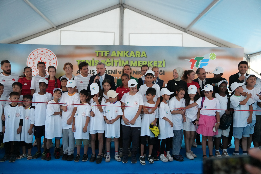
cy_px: 87
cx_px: 130
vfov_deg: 45.0
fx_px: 210
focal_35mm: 29
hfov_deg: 63.7
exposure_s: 1/3200
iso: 5000
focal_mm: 29
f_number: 2.8
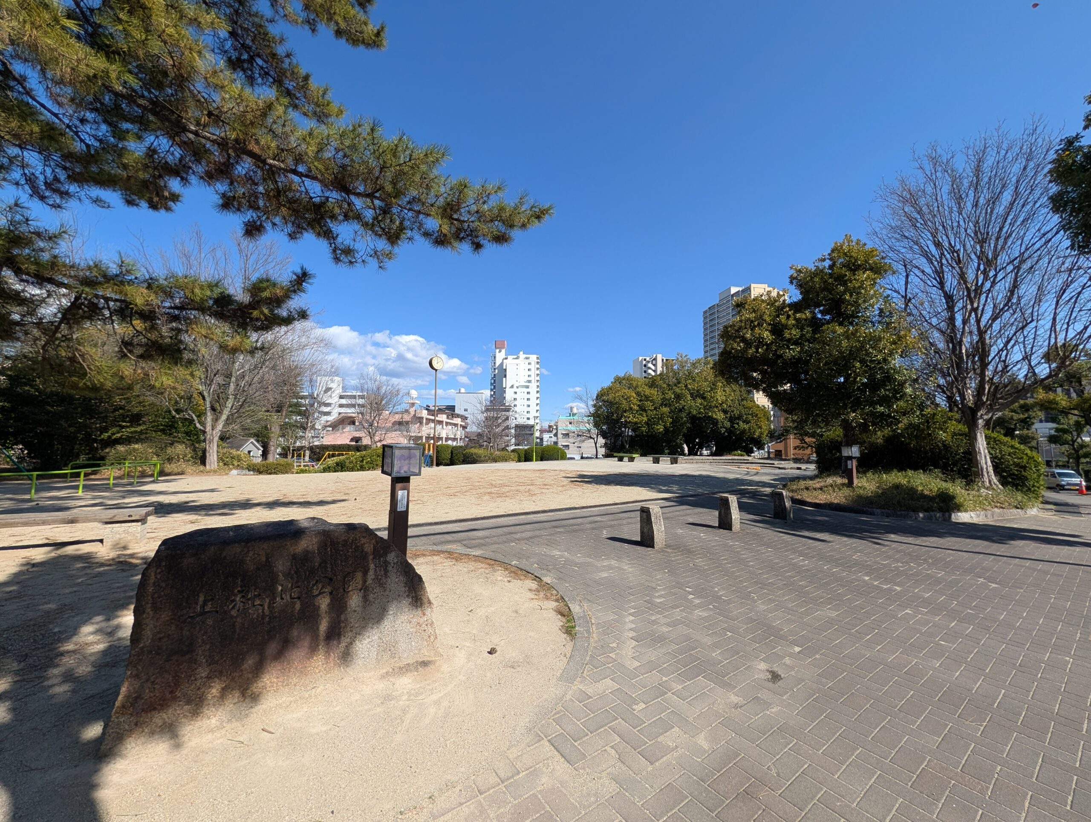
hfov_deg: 110.5
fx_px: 379
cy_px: 411
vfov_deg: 94.6
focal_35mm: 12
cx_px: 546
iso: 50
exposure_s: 1/3077
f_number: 1.7
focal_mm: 2.02
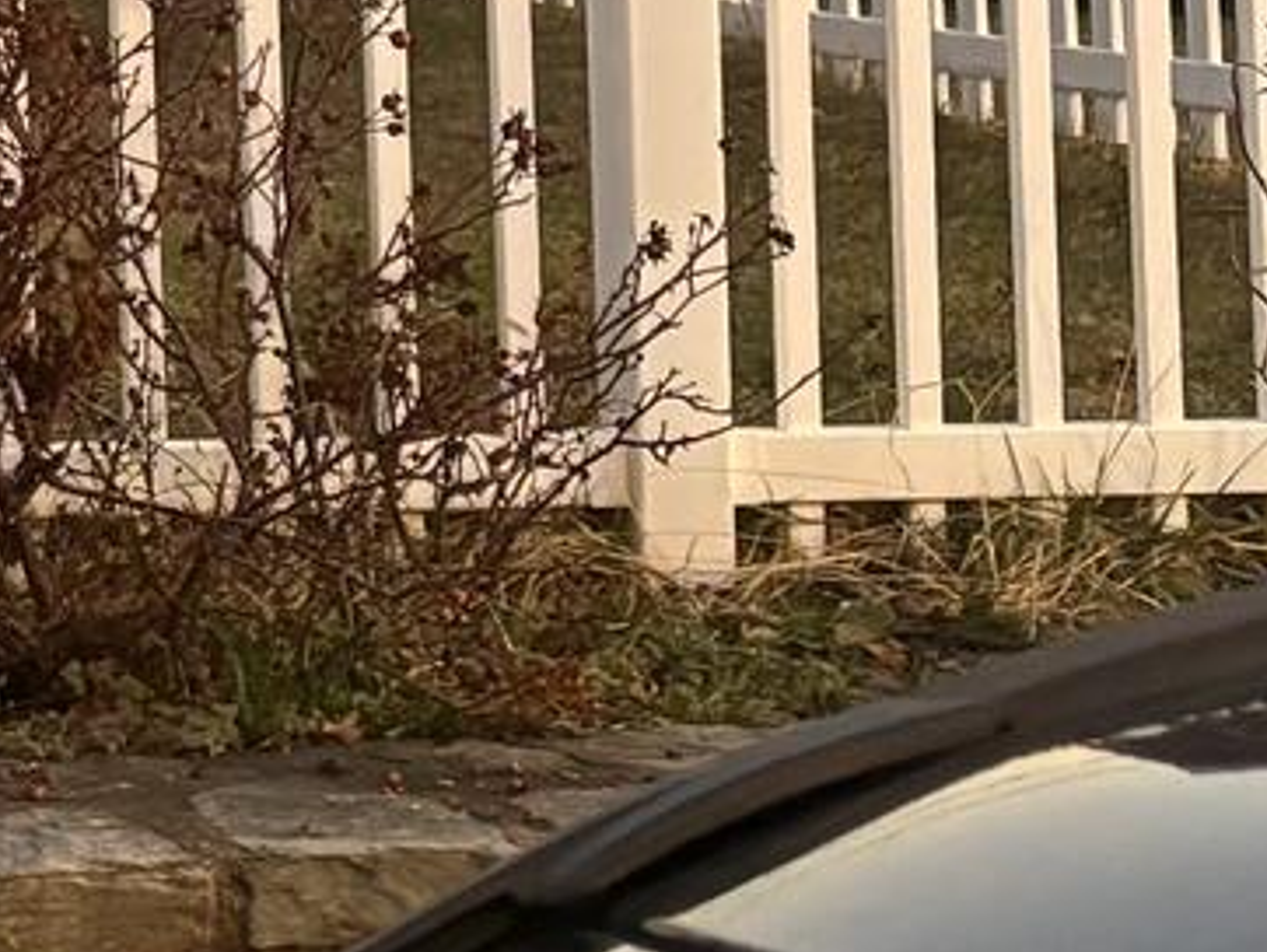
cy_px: -752
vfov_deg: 9.6
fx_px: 5384
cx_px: -1050
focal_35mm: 147
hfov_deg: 12.2
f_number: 1.6
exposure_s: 1/60
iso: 320
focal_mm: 5.96
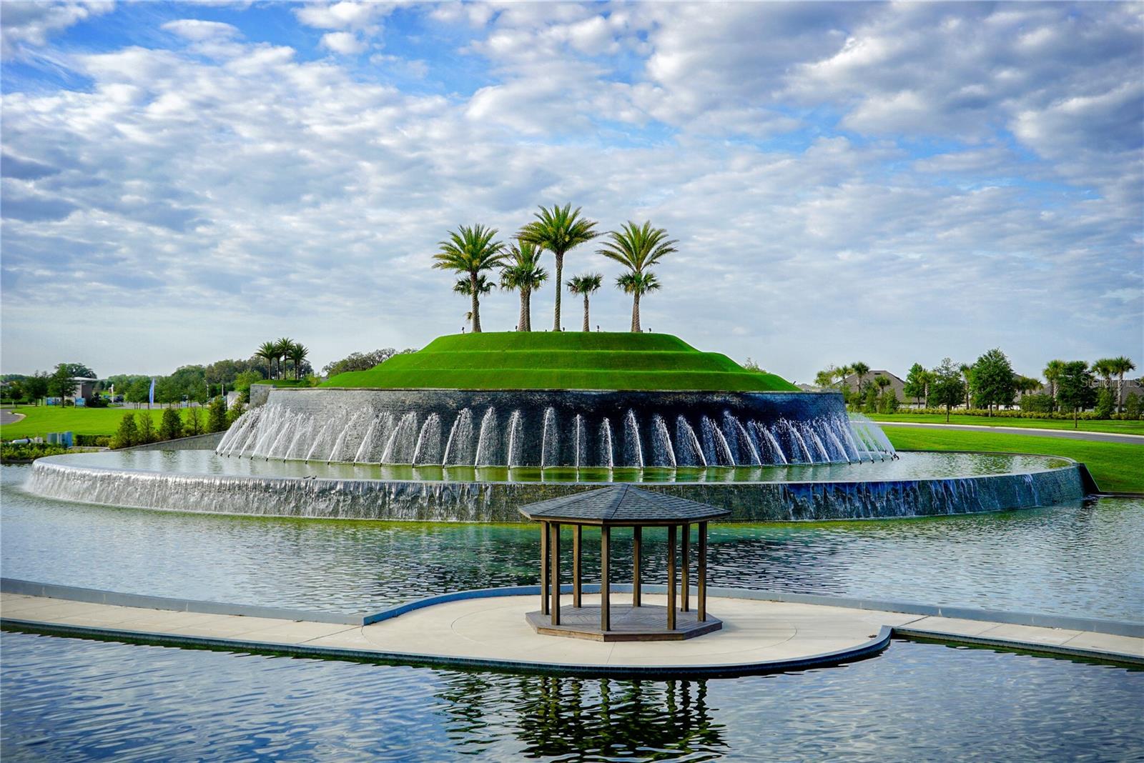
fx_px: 1303
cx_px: 572
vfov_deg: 32.7
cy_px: 382
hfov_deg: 47.4
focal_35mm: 41
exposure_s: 1/80
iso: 100
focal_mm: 41
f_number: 11
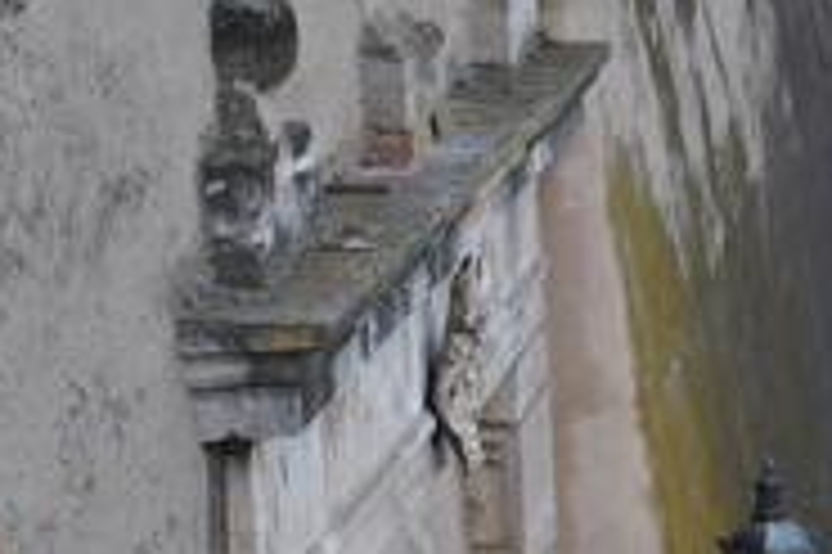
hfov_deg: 13.0
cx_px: 845
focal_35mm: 156
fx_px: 3602
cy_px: 876
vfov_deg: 8.5
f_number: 6.3
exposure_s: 1/160
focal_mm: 30
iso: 200
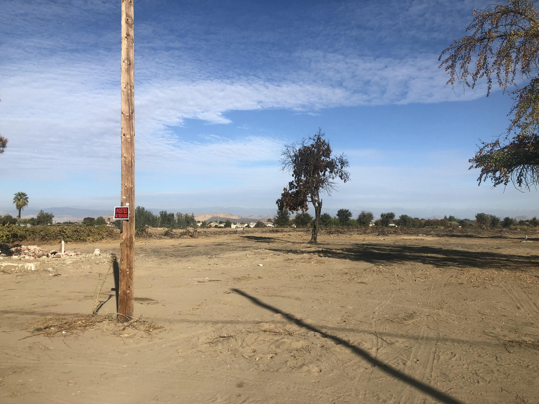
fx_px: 436
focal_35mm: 28
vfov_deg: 49.7
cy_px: 202
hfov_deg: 63.4
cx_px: 270
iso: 20
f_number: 1.8
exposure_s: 1/2825
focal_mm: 3.99
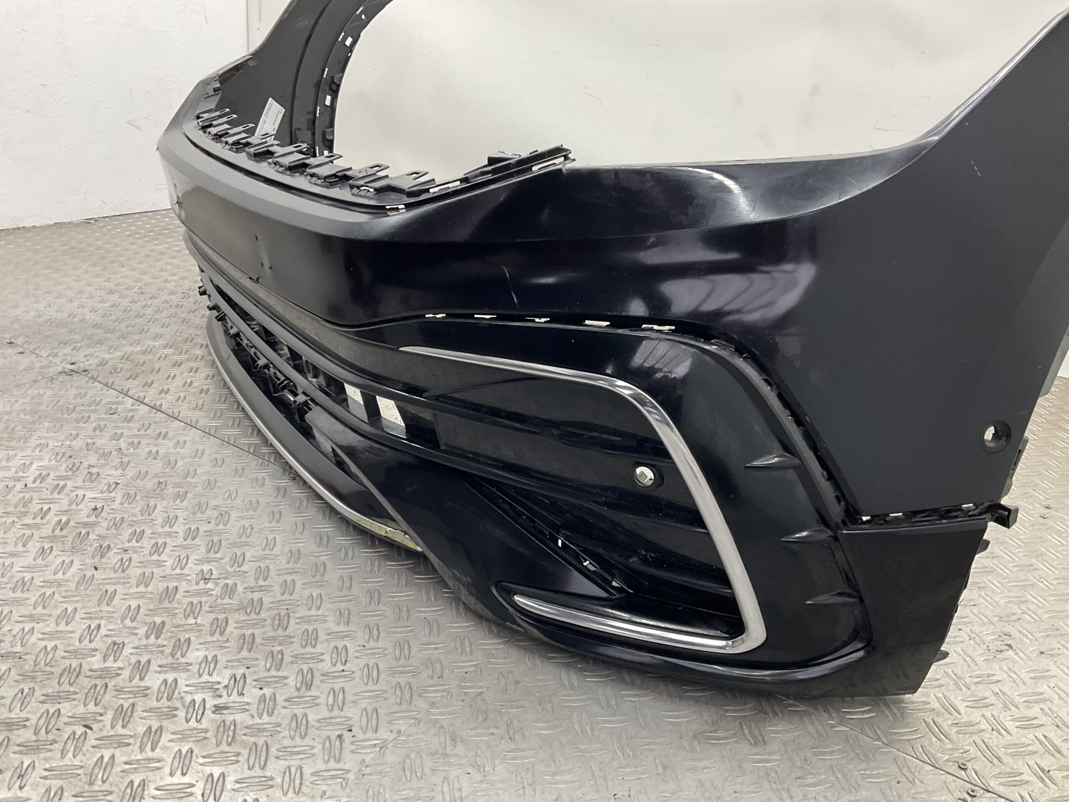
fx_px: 896
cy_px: 401
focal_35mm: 29
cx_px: 534
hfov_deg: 61.7
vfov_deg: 48.2
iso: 50
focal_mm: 3
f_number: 1.8
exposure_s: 1/100
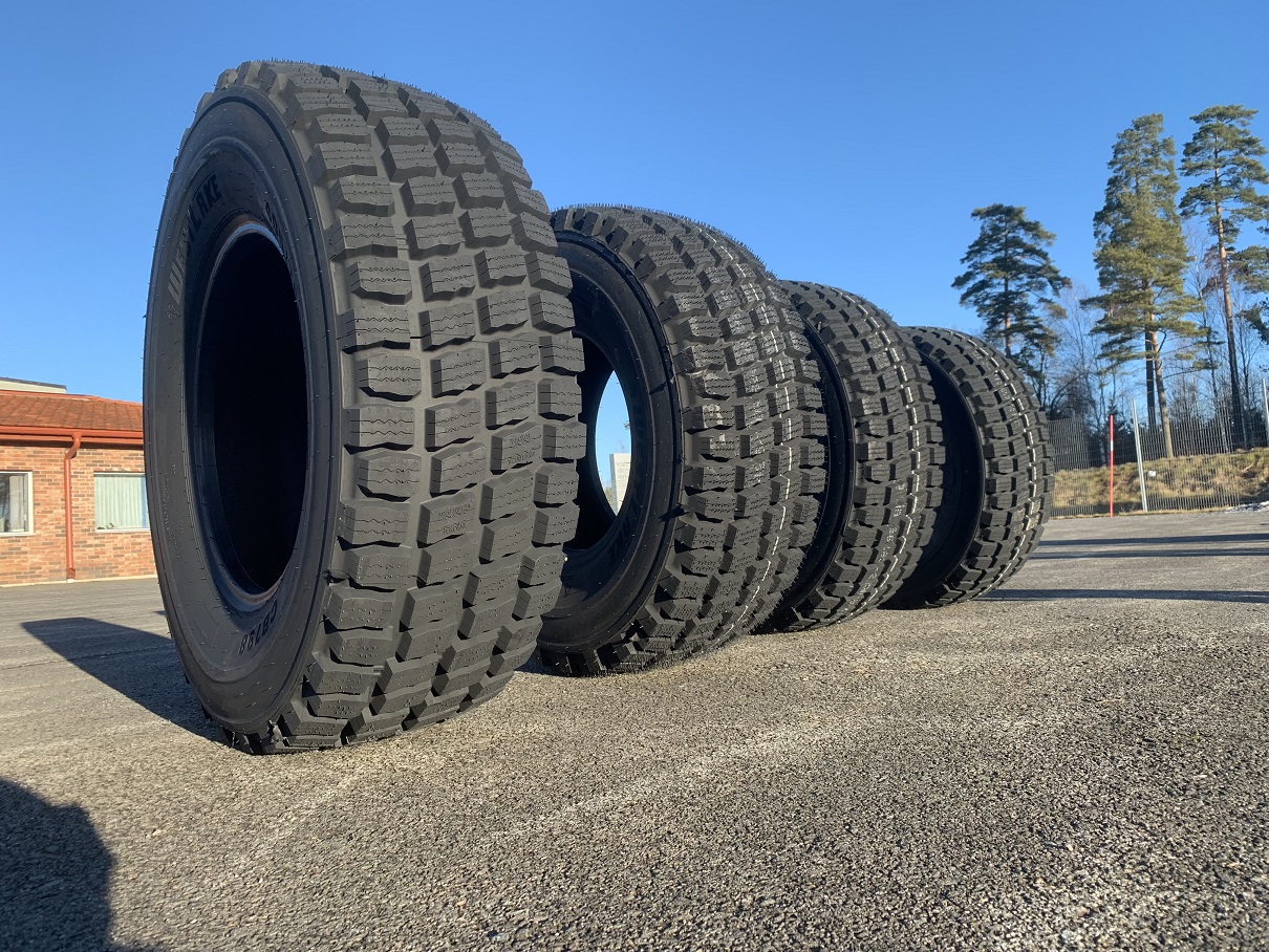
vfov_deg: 53.1
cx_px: 634
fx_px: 953
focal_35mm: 26
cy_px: 476
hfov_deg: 67.3
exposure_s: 1/531
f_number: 1.8
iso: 25
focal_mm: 4.25
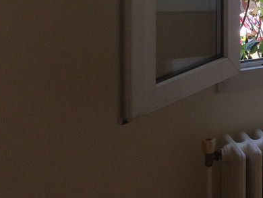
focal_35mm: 123
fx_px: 935
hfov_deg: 13.8
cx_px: 508
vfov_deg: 11.3
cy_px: -142
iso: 32
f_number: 2.2
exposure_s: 1/287
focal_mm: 4.12
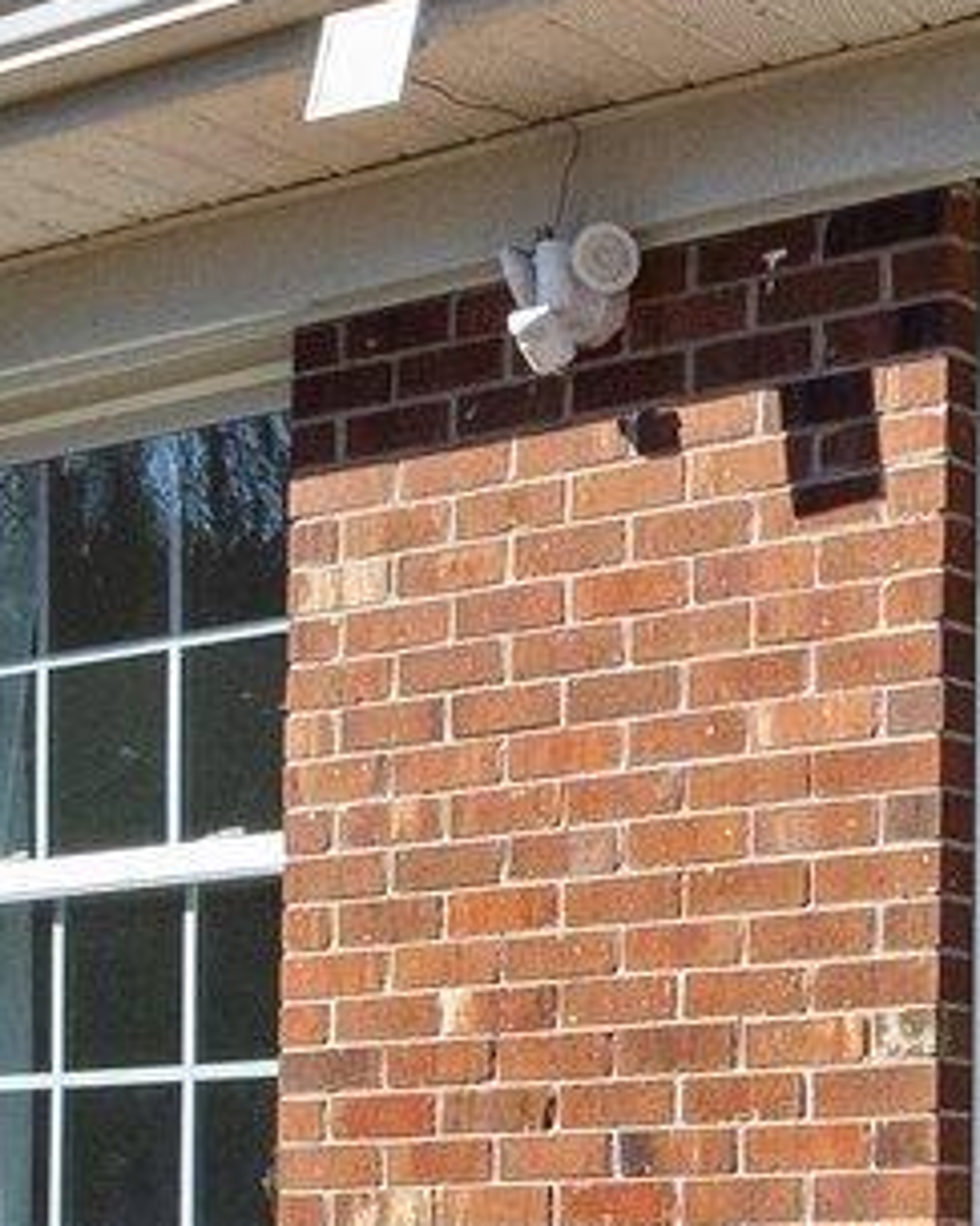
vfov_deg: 20.4
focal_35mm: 92
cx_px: 1287
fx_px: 3337
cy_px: 1125
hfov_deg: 15.8
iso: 400
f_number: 5.6
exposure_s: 1/1600
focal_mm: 7
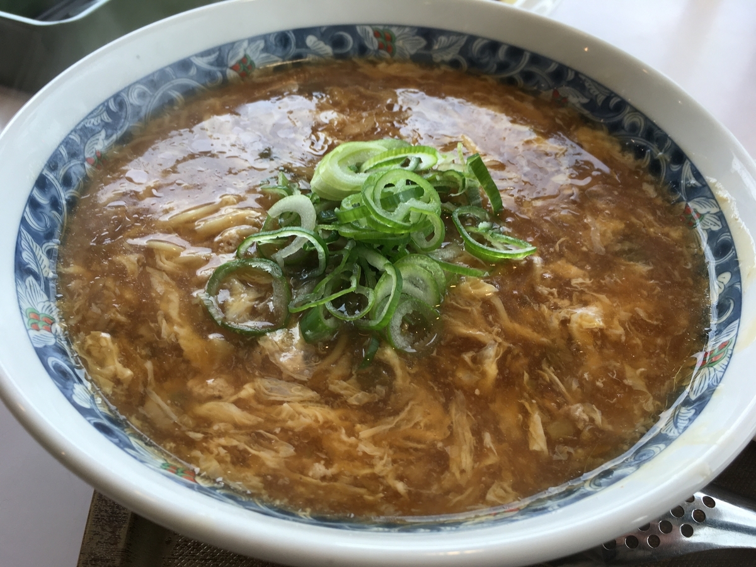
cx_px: 378
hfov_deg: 61.7
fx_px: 633
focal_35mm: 29
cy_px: 284
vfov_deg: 48.2
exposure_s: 1/60
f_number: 2.2
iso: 25
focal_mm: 4.15
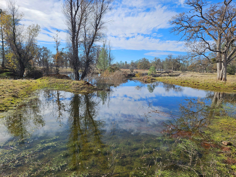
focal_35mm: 23
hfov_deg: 73.9
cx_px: 118
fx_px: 157
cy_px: 88
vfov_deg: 58.9
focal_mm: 5.4
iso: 25
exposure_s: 1/1962
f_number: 1.8
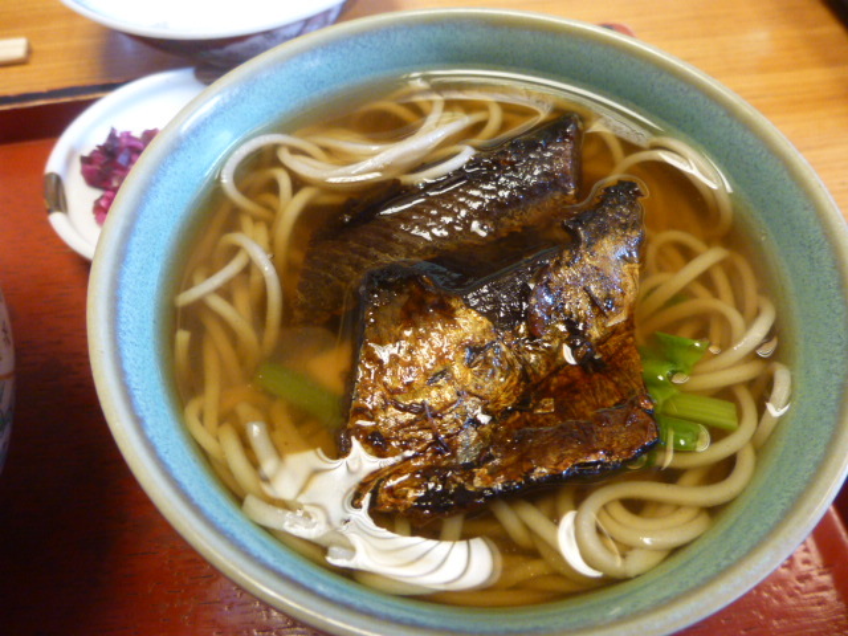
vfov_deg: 54.9
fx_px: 612
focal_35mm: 25
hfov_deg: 69.4
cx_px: 424
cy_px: 318
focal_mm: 4.5
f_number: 3.1
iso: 400
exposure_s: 1/30
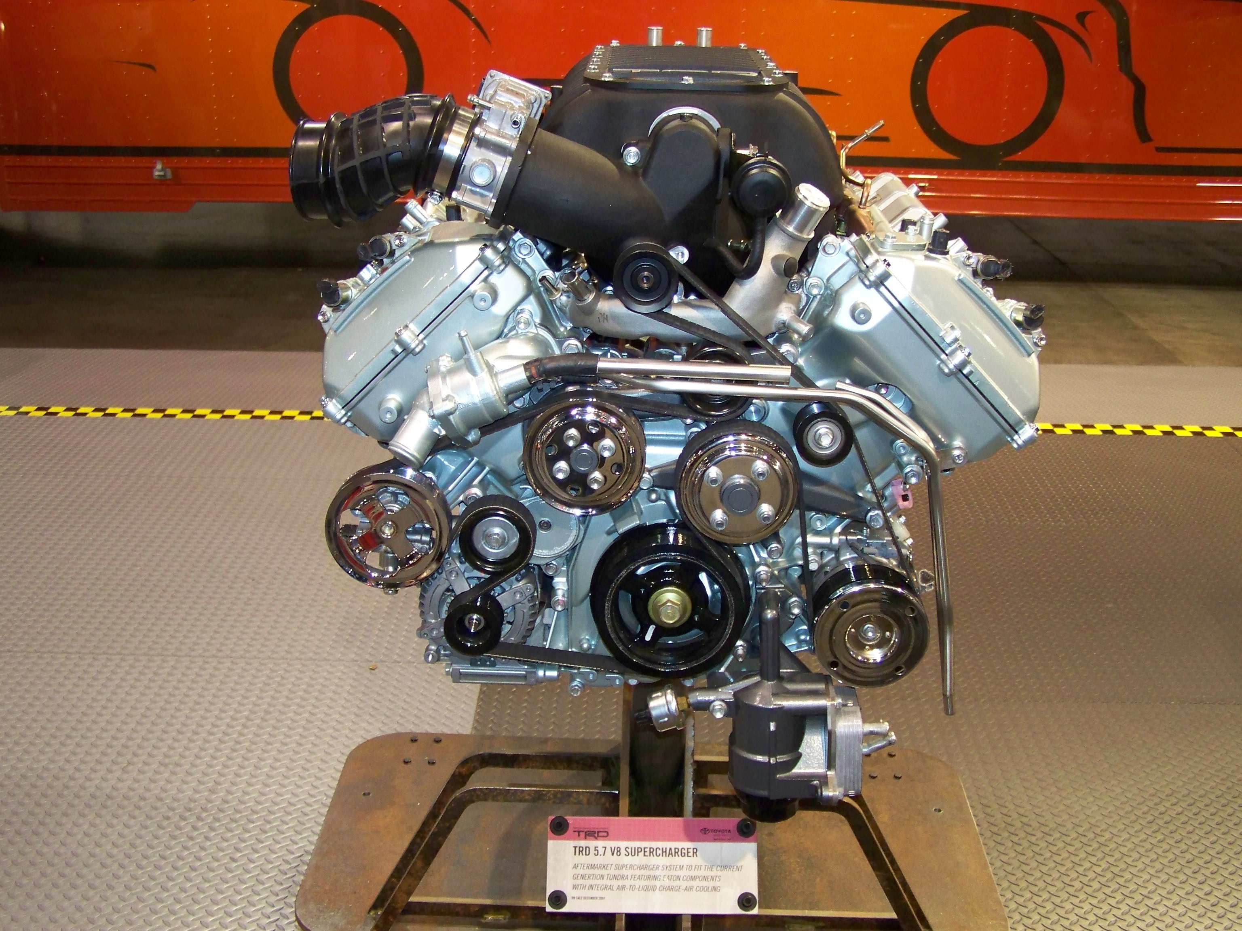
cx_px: 621
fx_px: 1543
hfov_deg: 43.9
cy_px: 466
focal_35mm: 43
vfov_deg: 33.6
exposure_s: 1/40
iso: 200
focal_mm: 7.2
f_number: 2.8
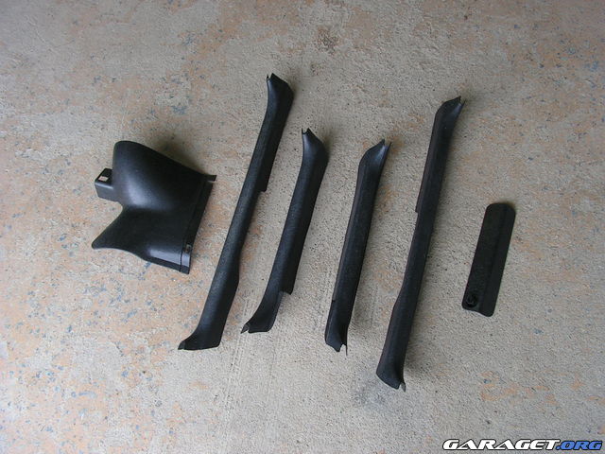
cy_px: 227
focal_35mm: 36
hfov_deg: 51.4
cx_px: 302
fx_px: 629
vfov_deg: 39.7
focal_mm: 6
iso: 64
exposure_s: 1/60
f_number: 3.2
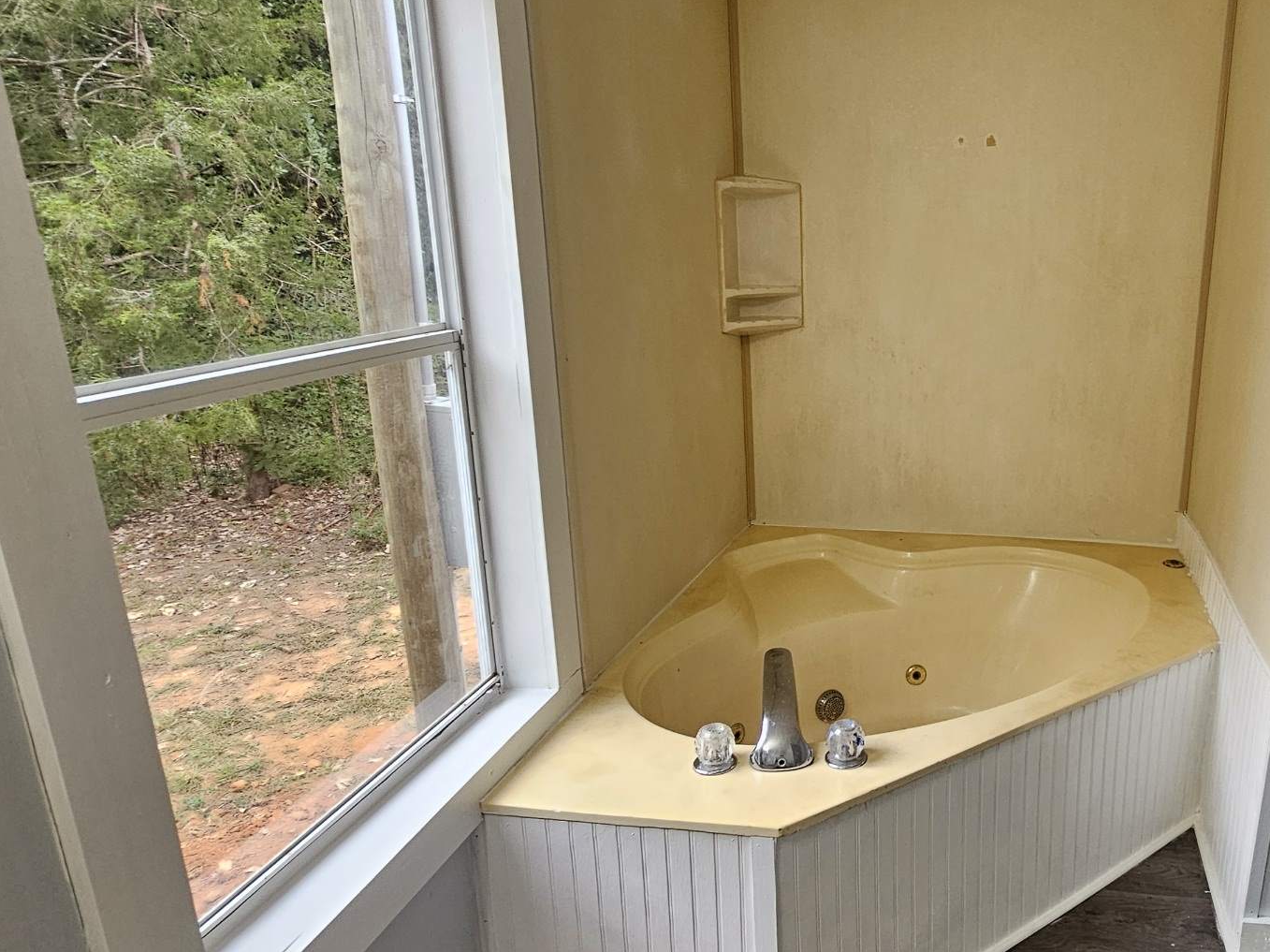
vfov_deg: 58.9
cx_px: 942
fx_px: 844
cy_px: 477
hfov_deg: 69.4
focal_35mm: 23
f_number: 2.2
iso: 160
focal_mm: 2.2
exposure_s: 1/77.5
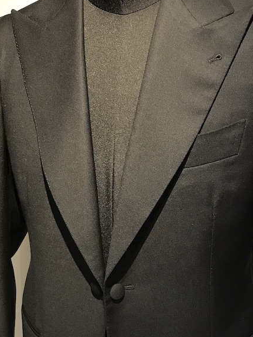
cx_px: 143
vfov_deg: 36.1
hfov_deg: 27.5
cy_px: 192
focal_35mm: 53
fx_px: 517
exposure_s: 1/17
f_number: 1.8
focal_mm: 3.99
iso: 64
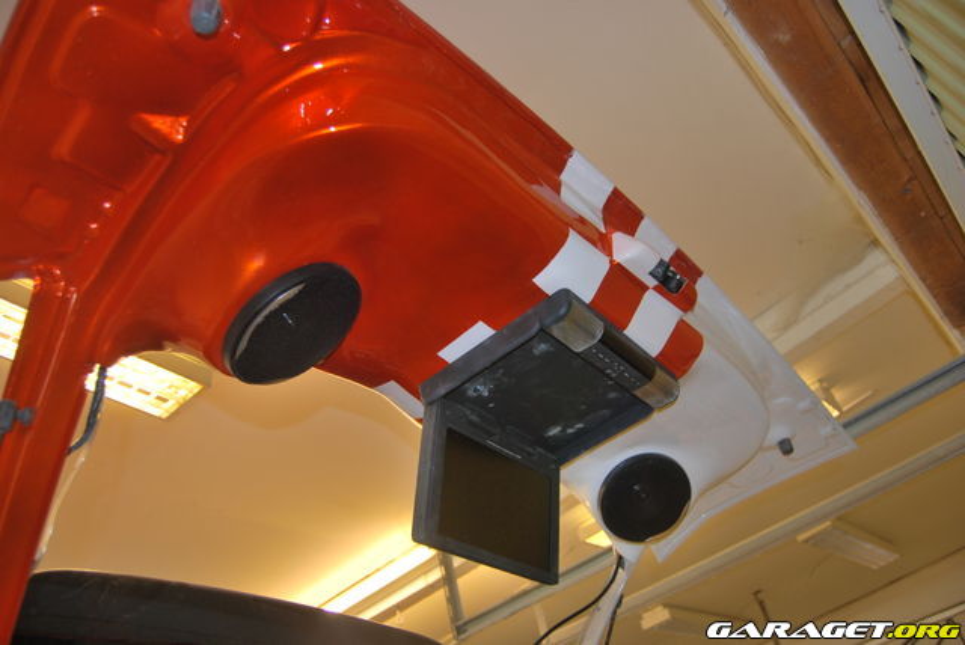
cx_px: 482
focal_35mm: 27
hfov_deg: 67.3
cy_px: 322
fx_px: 724
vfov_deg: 48.0
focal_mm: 18
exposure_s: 1/60
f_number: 3.5
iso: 200
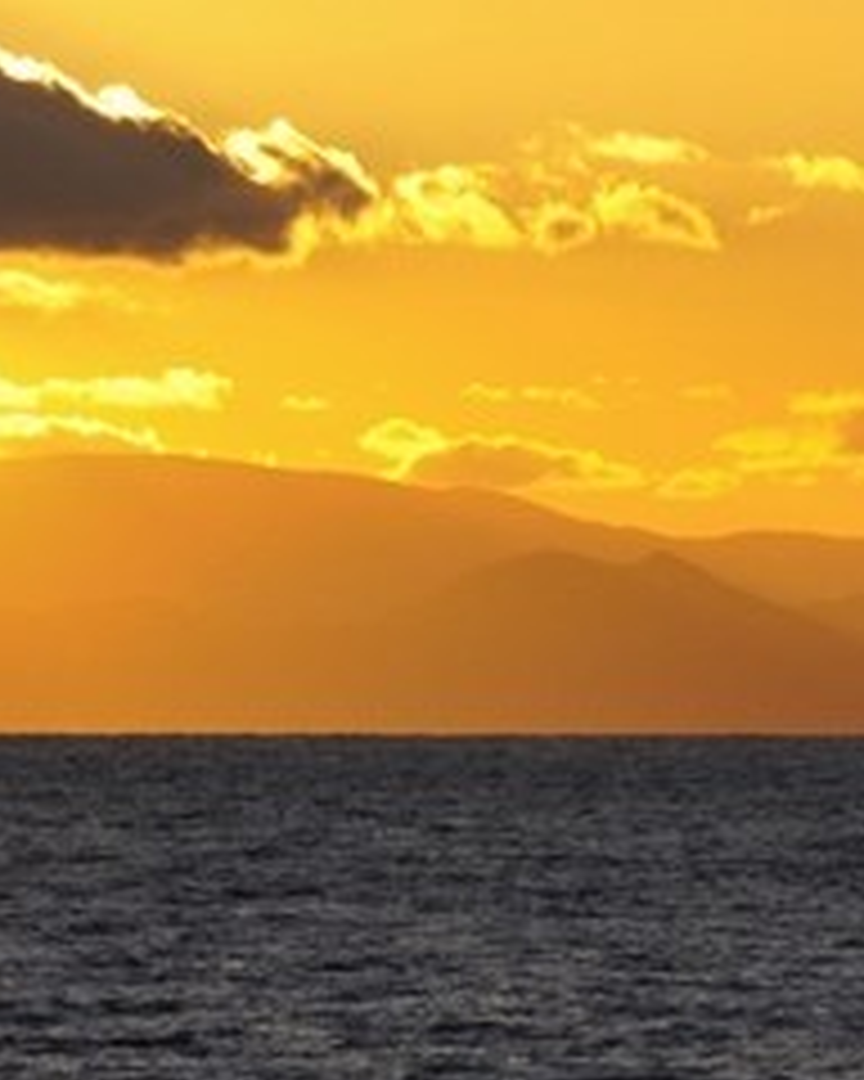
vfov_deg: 2.8
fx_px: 22215
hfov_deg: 2.2
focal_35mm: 695
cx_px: -765
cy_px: 396
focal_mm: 116
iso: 200
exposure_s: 1/400
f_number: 10
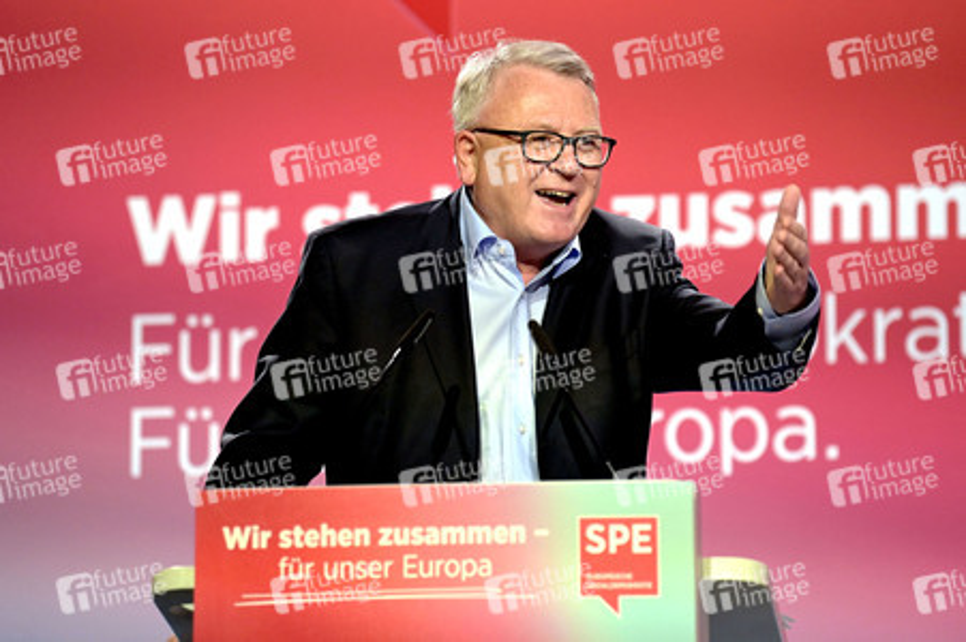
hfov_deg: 11.1
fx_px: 4960
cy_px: 321
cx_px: 483
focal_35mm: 185
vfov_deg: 7.4
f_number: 3.5
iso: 6400
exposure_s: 1/500
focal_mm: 185
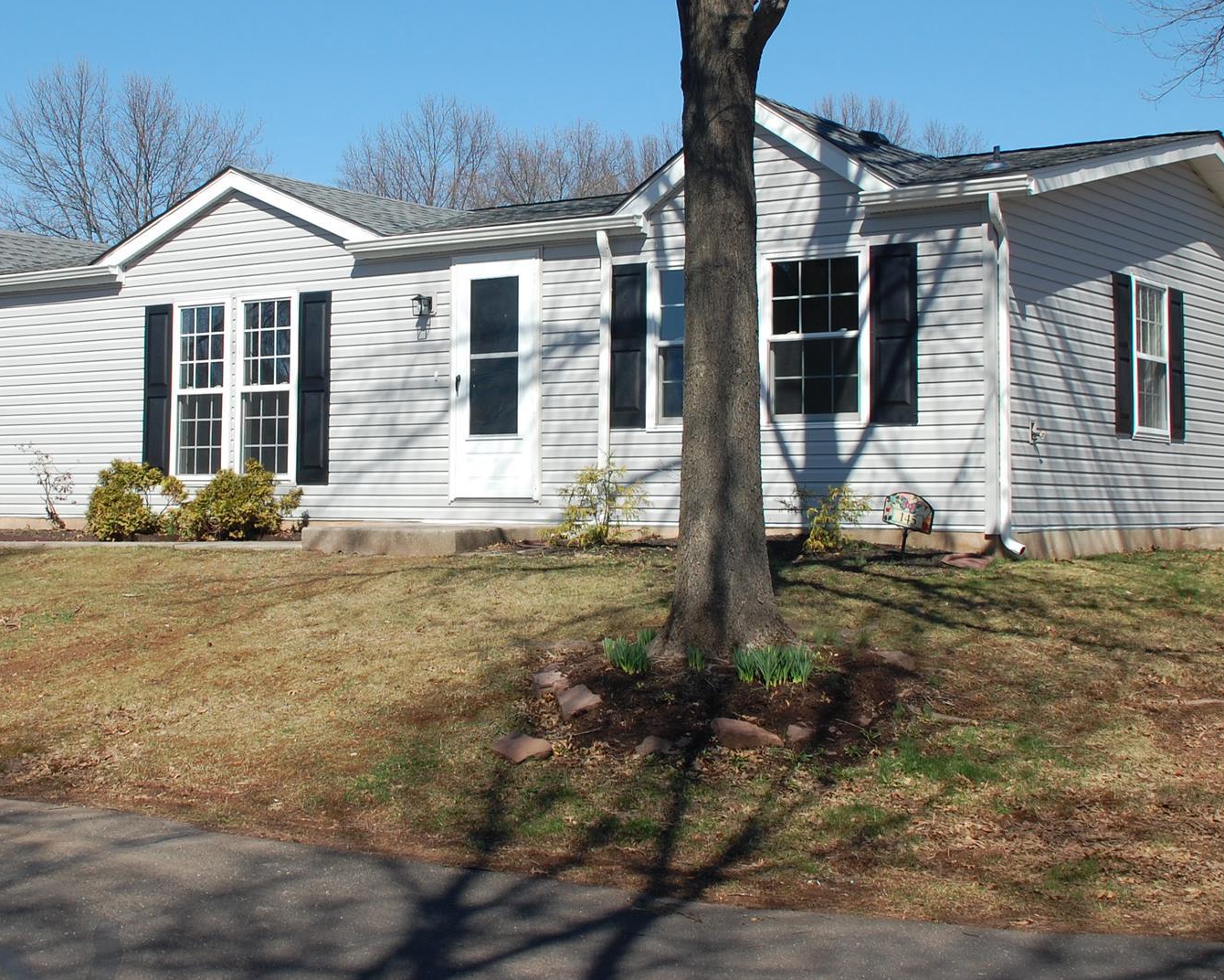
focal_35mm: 54
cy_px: 362
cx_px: 470
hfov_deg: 34.8
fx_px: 1946
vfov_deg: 28.1
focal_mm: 25
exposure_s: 1/320
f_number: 9
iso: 200
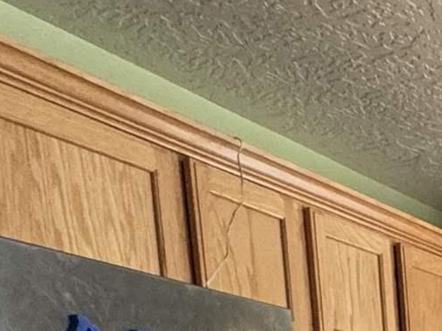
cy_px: 698
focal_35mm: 86
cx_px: 718
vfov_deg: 14.0
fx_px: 1098
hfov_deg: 19.1
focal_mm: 2.22
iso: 400
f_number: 2.2
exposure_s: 1/60
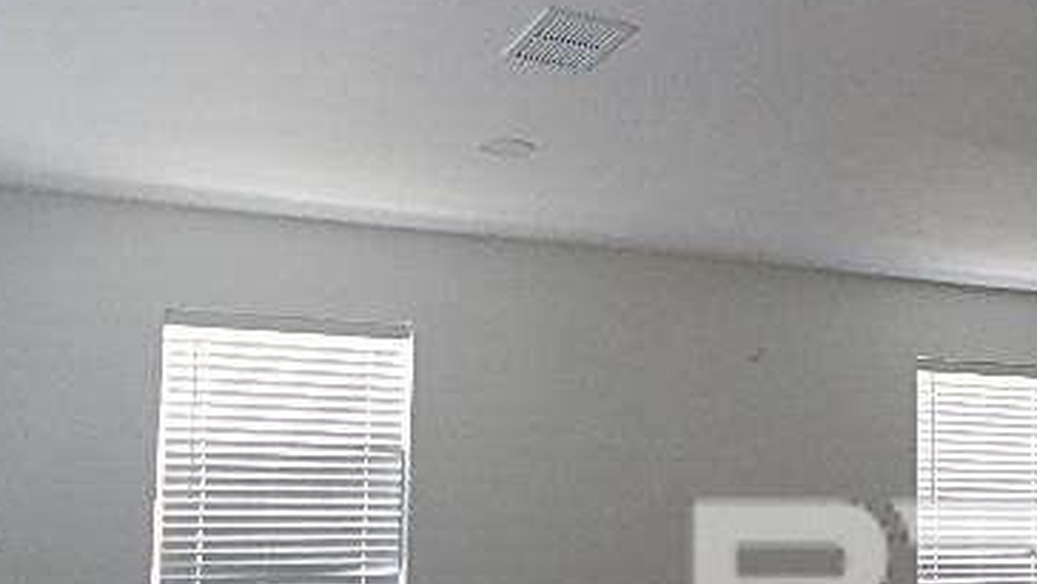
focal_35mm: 44
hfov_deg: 45.7
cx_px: 689
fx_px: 1210
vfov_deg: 26.9
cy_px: 416
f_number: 3
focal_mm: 4
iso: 400
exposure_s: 1/60
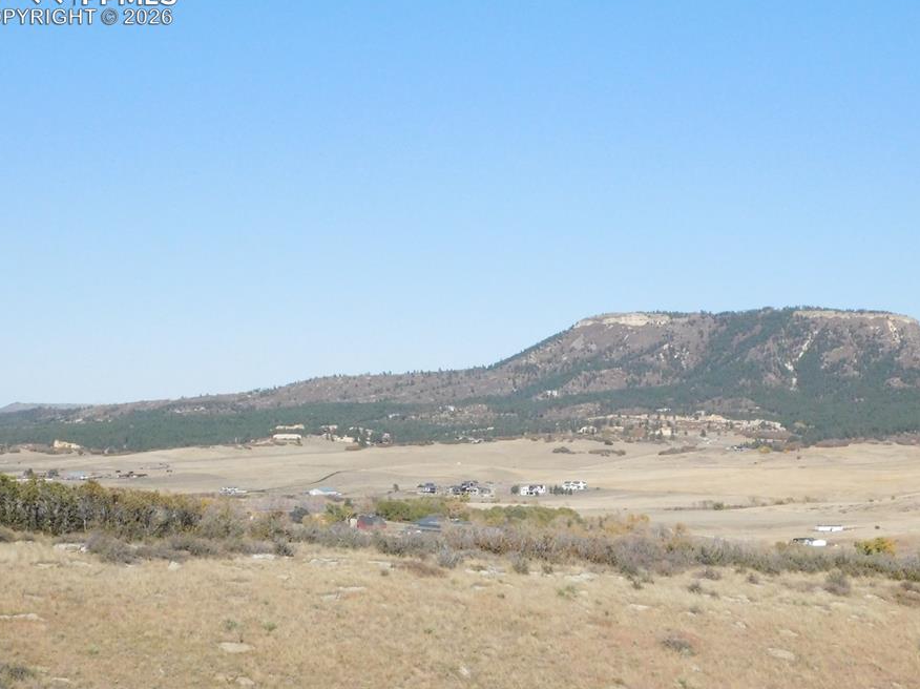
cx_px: 504
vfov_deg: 17.8
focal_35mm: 83
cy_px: 369
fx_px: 2205
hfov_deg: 23.6
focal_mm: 12.6
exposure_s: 1/1500
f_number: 8.6
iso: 800
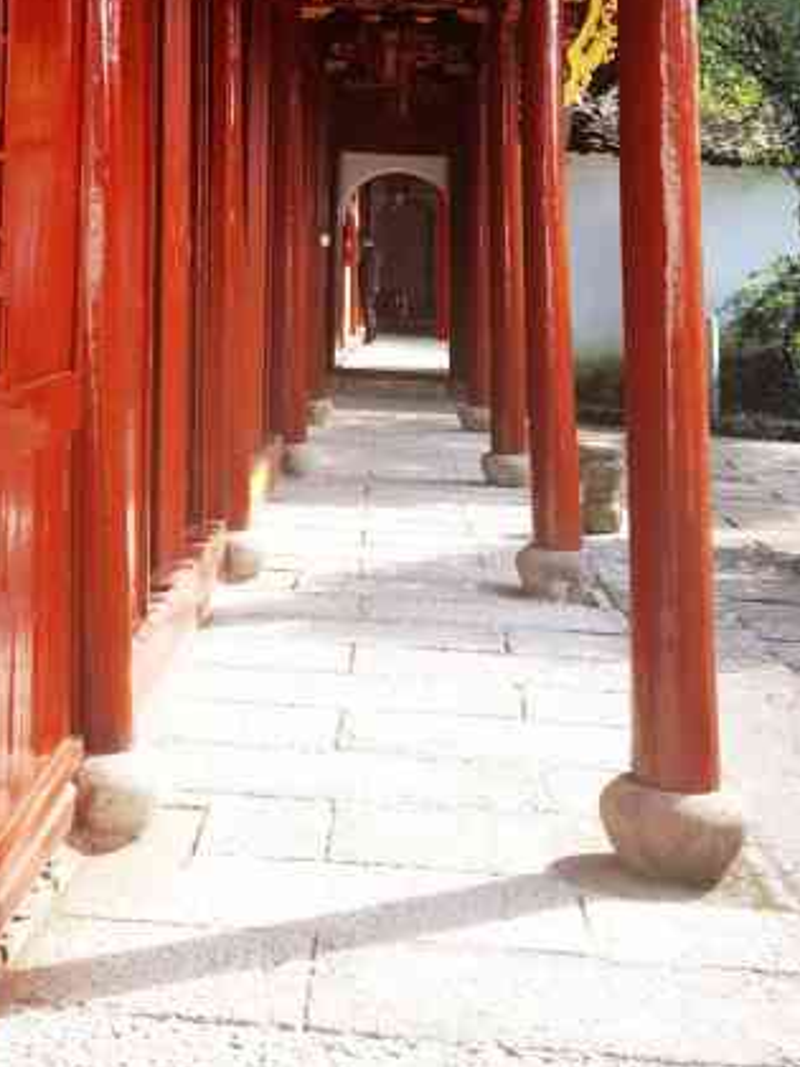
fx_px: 1849
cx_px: 249
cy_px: 111
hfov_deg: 24.3
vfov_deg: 30.8
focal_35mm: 60
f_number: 1.9
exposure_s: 1/435
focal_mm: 6.71
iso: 50
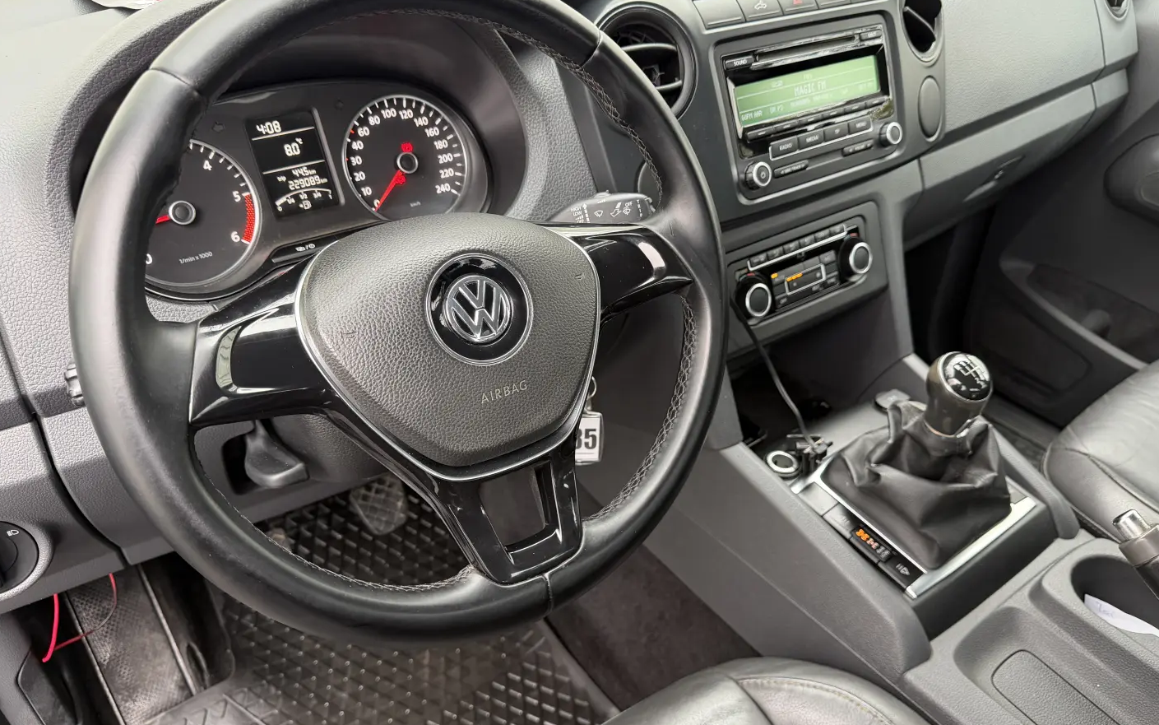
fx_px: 821
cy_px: 358
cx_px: 581
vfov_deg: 47.6
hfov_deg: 70.4
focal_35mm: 26
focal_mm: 6.76
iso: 250
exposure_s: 1/60
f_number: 1.78
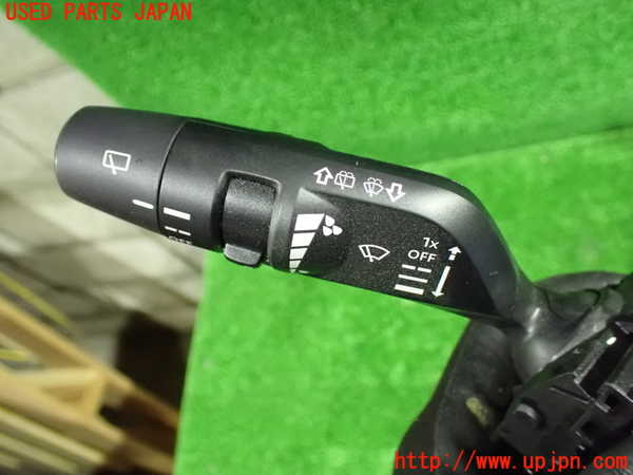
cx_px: 316
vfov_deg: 46.8
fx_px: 549
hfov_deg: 60.0
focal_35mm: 30
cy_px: 238
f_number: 2.3
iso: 1600
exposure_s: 1/25
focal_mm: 5.4
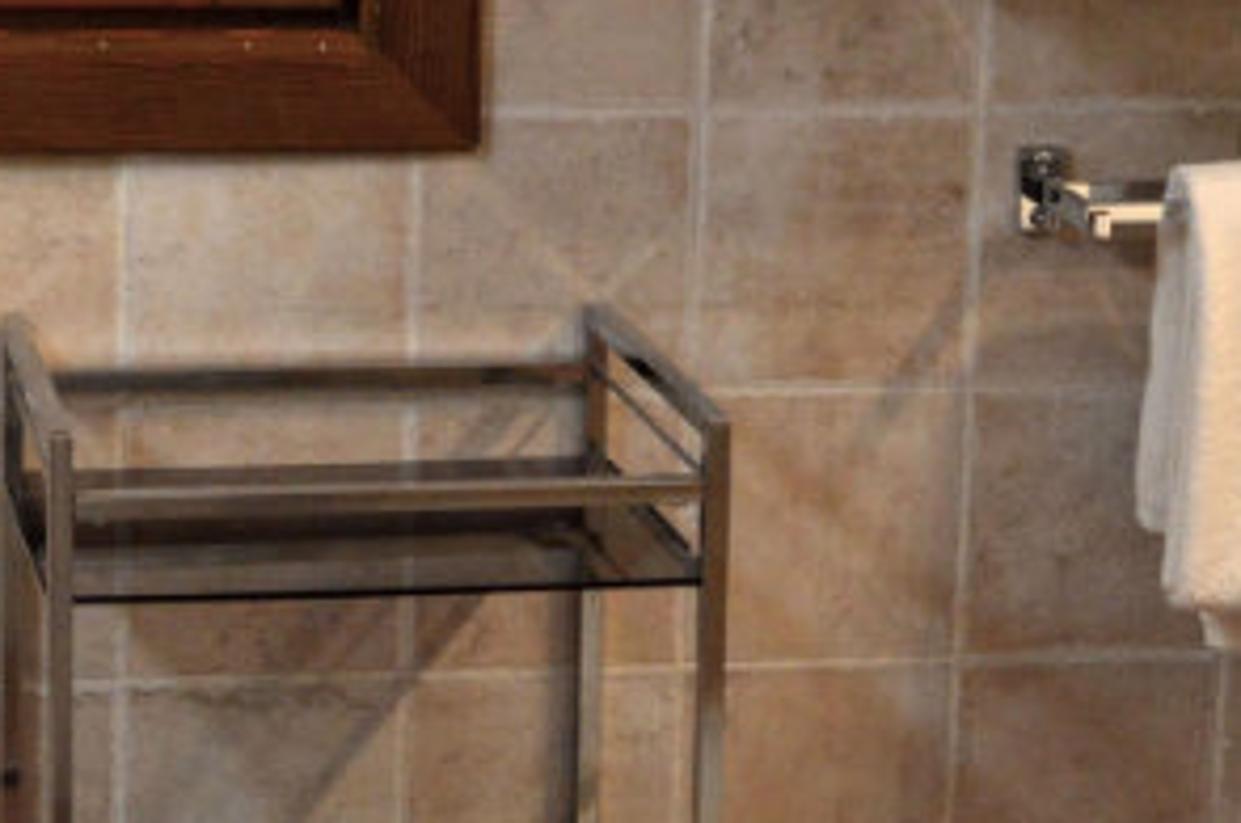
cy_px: 487
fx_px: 3581
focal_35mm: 104
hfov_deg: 19.3
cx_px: 144
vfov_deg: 13.1
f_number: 2.8
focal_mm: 17
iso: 720
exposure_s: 1/60
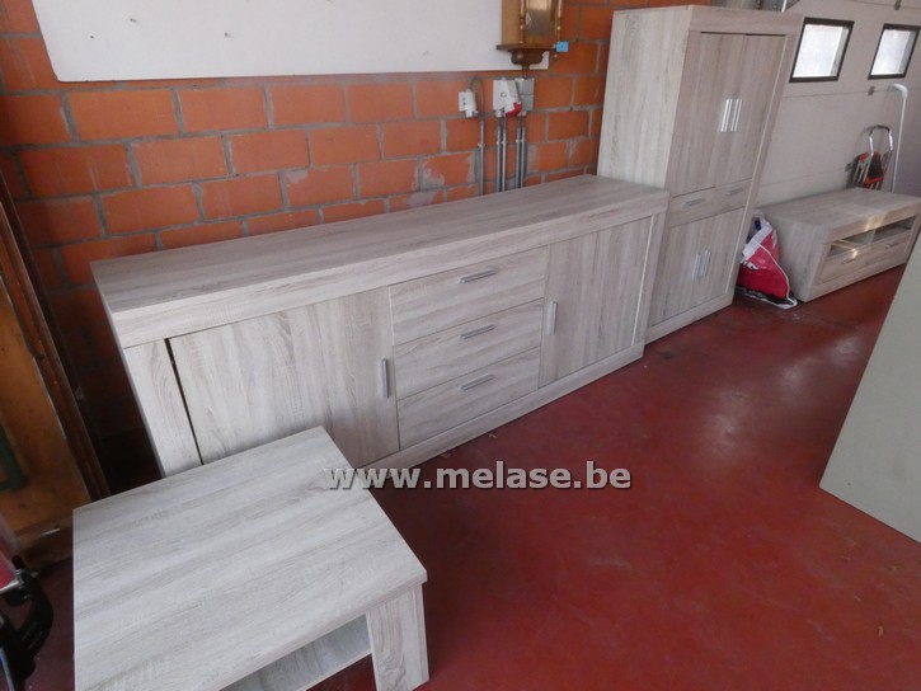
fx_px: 532
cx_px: 460
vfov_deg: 66.0
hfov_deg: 81.7
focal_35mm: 20
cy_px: 346
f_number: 8
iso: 800
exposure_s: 1/60
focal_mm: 3.6
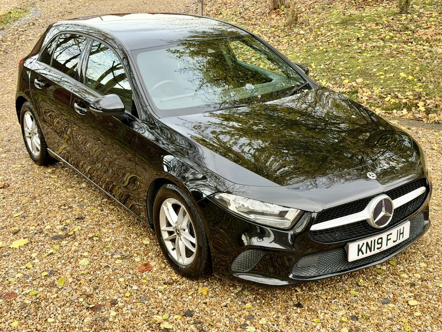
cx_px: 221
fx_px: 613
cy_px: 166
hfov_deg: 39.7
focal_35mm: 48
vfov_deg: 30.3
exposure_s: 1/187
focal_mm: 6.76
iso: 64
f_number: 1.78
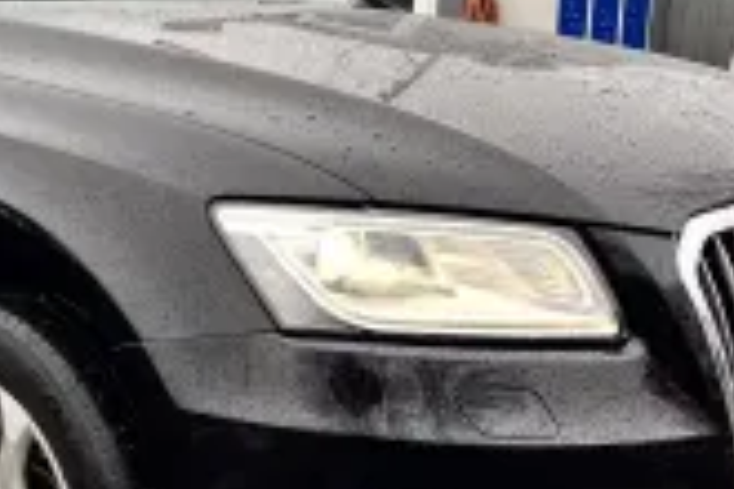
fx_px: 1203
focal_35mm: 59
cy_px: 271
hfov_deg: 33.2
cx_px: 173
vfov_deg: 23.0
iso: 40
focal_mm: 5.1
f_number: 1.6
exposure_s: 1/123
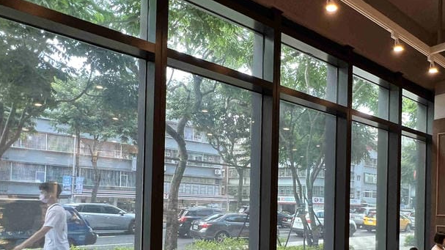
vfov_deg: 39.6
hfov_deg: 65.2
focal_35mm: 28
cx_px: 314
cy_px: 205
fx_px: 330
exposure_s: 1/60
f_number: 1.8
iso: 160
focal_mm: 1.57
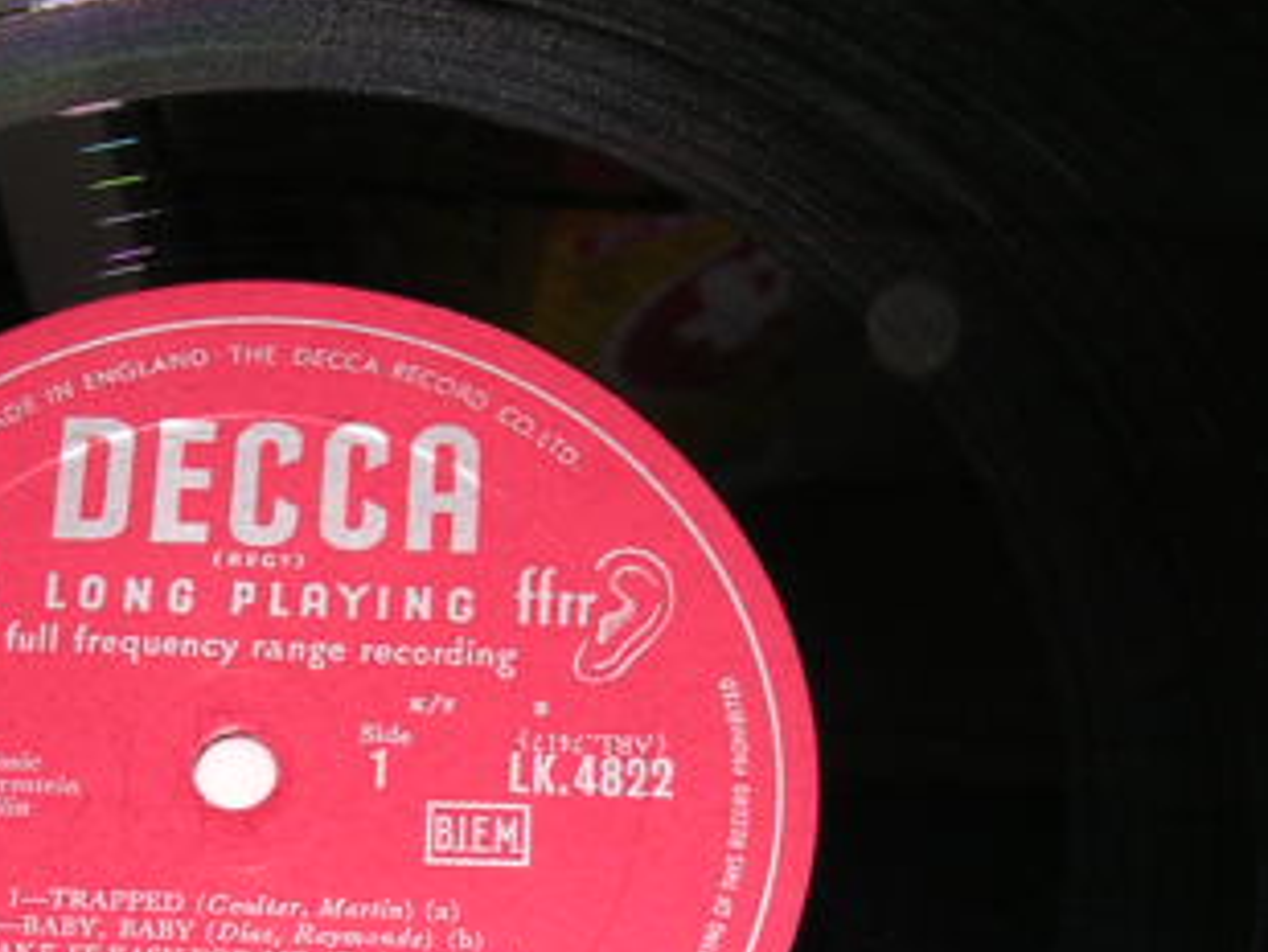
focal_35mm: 89
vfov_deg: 16.3
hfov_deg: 21.9
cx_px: 402
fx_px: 3261
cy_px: 899
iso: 100
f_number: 3
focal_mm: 6.6
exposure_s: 1/60.1
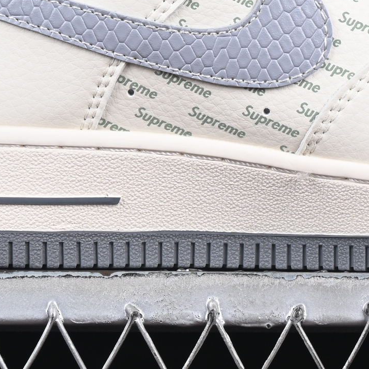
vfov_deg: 7.1
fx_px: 2979
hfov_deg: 7.1
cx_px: 298
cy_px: -24
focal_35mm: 247
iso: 160
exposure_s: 1/80
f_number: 8
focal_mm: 50
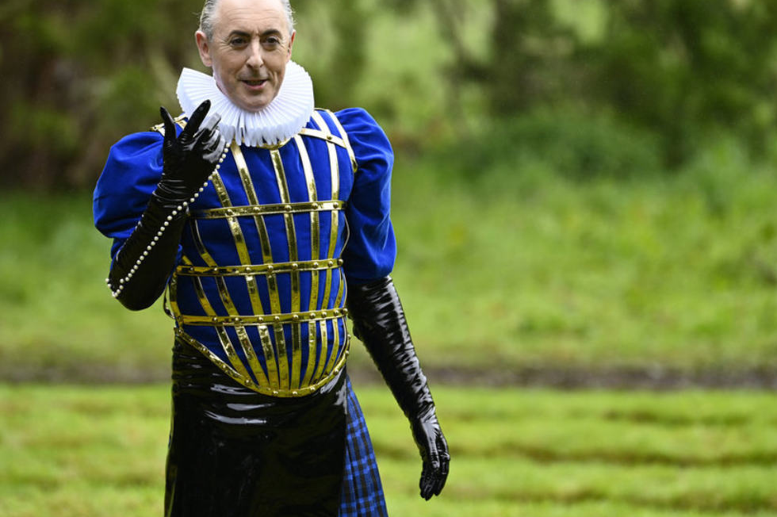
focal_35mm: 202
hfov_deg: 10.2
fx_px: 4357
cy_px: 239
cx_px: 374
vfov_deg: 6.8
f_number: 3.5
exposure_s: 1/800
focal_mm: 165
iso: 250
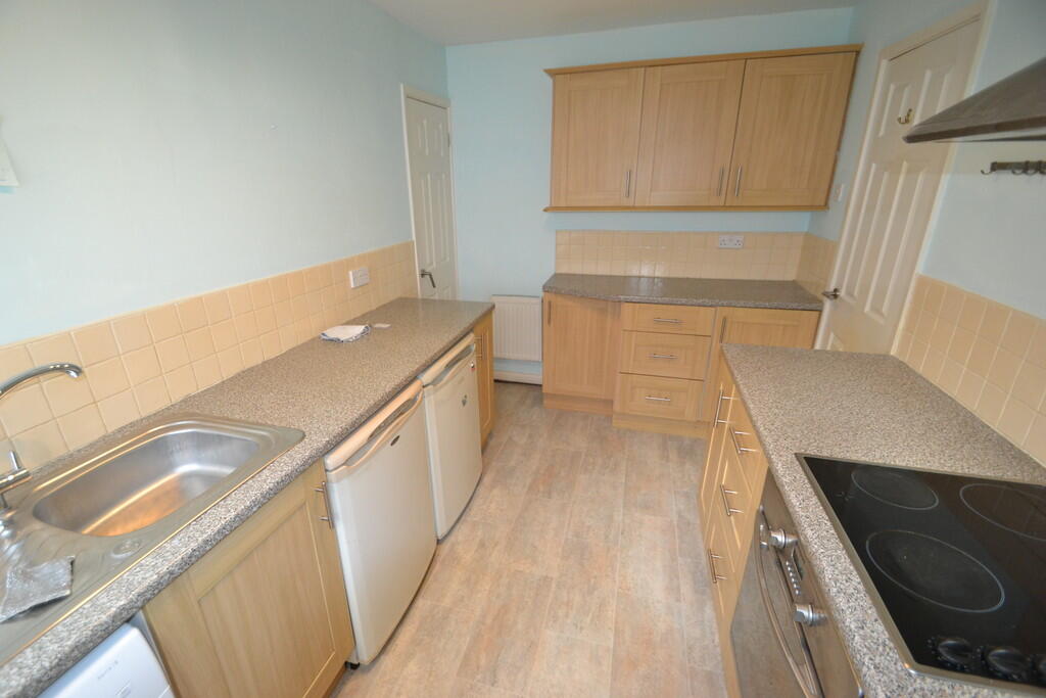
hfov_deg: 100.4
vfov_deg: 77.3
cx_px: 523
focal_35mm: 15
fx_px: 436
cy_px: 349
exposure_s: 1/60
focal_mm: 10
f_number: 3.5
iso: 900
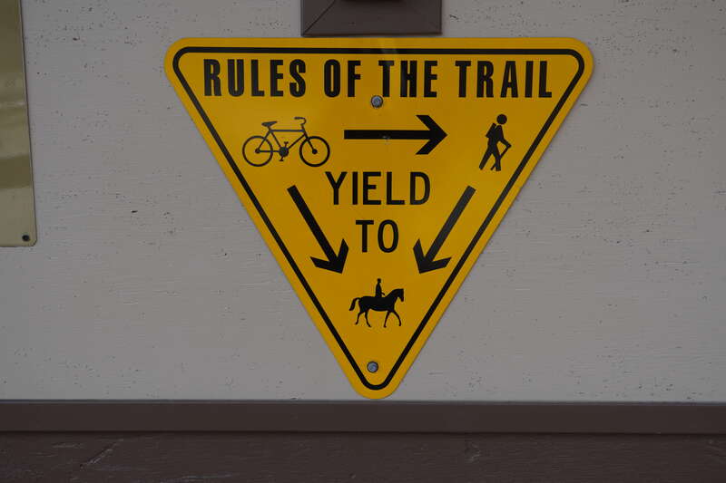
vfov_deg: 28.9
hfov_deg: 42.3
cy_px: 242
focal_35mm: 46
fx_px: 937
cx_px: 363
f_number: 5.6
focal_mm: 31
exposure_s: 1/80
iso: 100
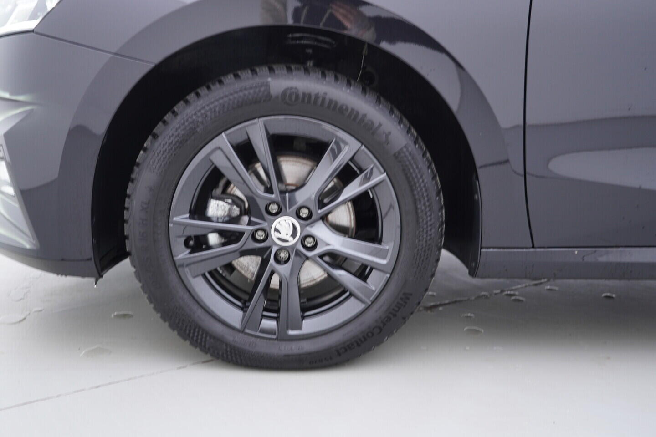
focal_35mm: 36
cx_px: 328
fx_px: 656
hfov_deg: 53.1
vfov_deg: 36.9
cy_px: 218
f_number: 2.8
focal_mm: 24
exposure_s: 1/40
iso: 160
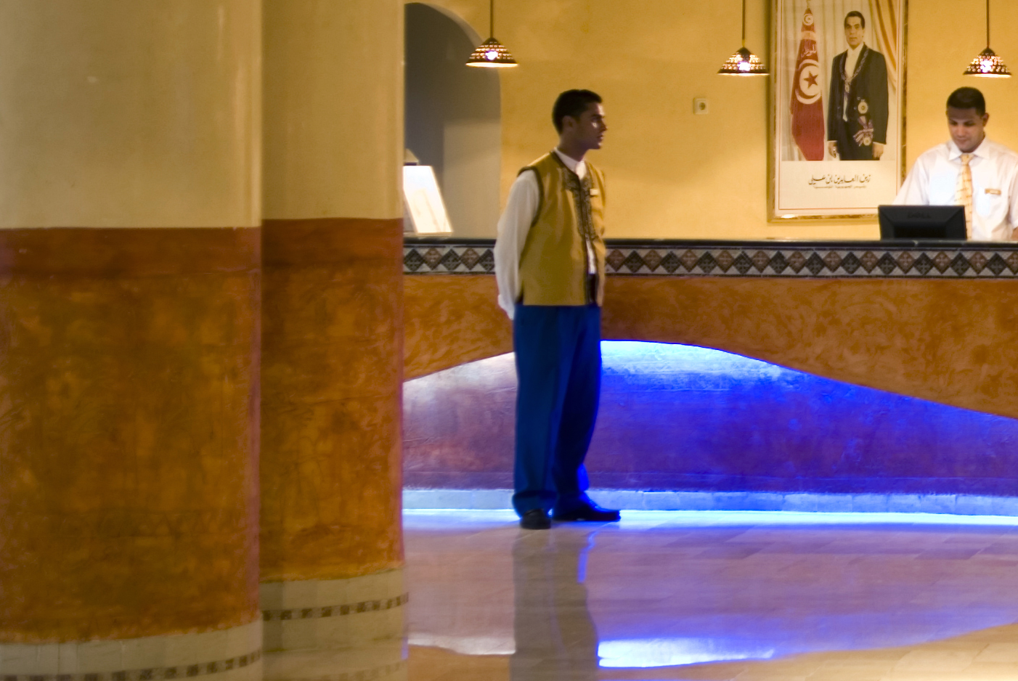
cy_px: 259
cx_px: 1405
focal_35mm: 116
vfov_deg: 11.8
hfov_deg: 16.4
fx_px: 3284
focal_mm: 28
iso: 100
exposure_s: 1.6
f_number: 3.2
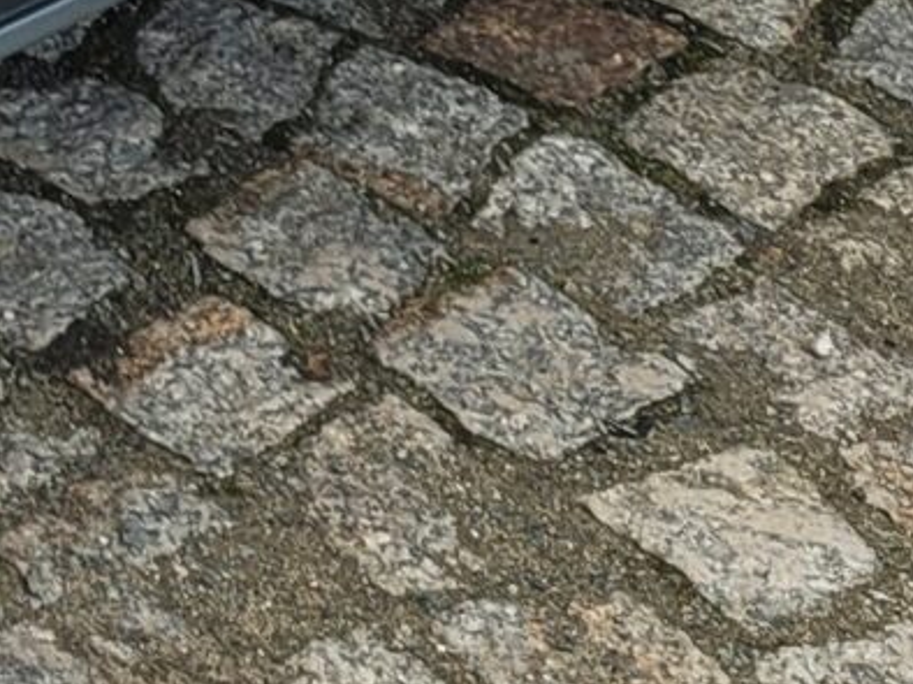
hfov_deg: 10.4
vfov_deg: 7.9
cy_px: -1162
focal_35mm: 169
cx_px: -1152
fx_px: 4455
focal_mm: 5.4
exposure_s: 1/109
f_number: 1.8
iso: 40
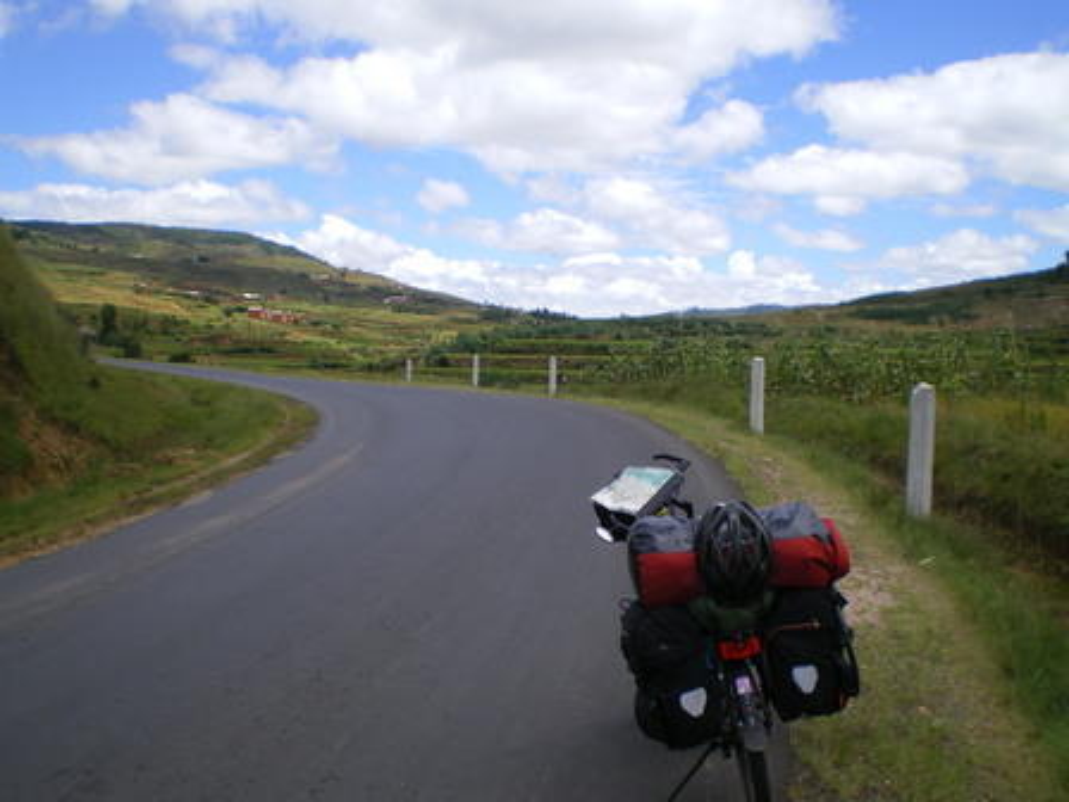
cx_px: 534
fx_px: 1174
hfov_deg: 49.0
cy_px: 401
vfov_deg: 37.7
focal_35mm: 38
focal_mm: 6.3
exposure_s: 1/320
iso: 64
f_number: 4.6
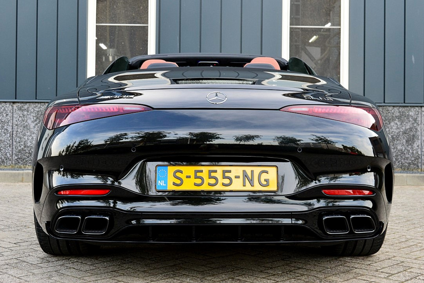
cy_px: 142
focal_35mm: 52
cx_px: 212
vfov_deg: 25.8
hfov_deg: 37.9
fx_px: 618
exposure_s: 1/60
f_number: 8
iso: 640
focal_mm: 35
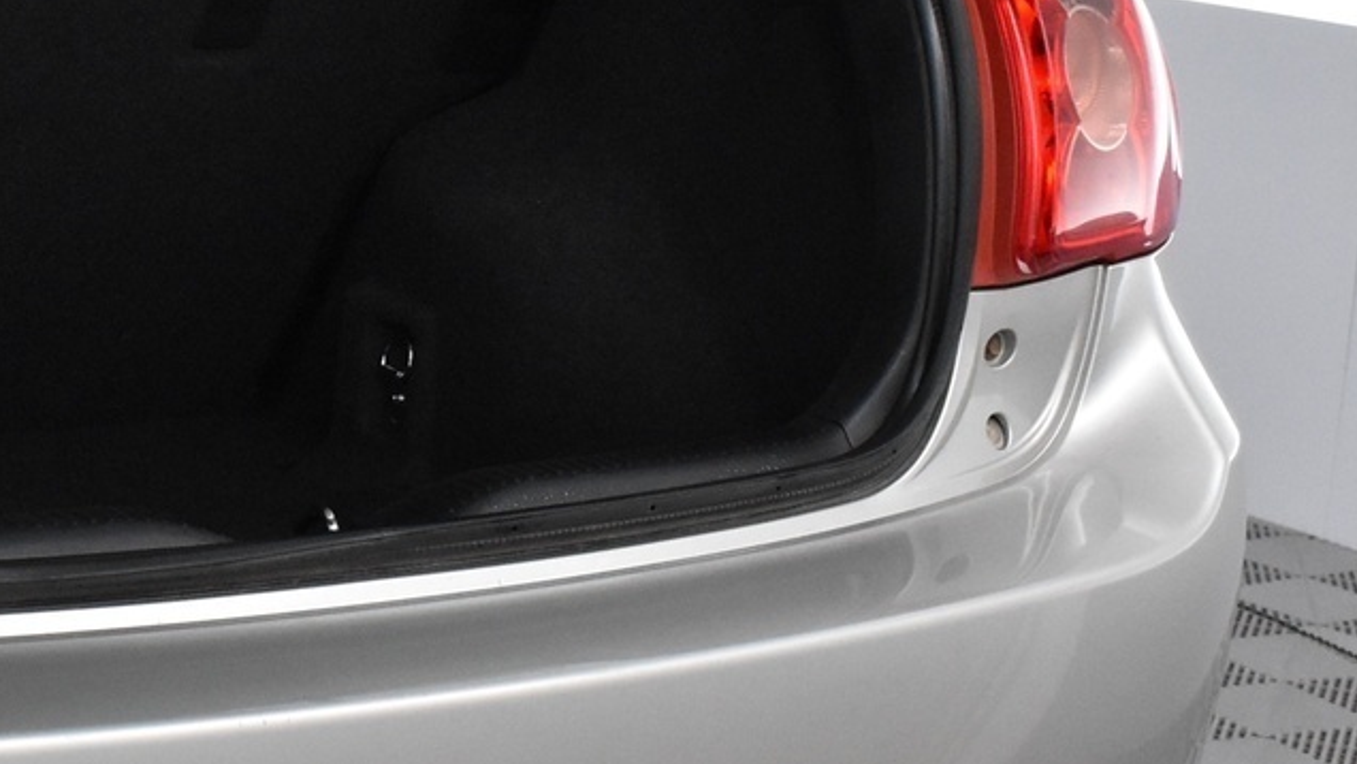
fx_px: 3743
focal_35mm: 104
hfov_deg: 19.8
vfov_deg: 11.6
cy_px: 156
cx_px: -91
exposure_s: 1/125
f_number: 5.6
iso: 3200
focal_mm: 26
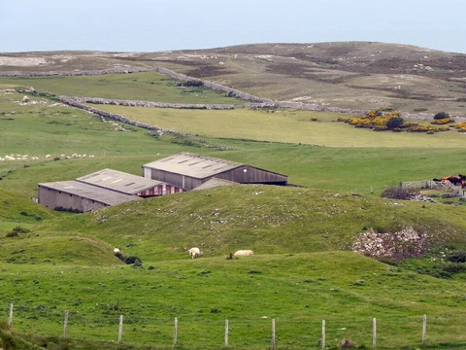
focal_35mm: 184
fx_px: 2477
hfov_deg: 10.7
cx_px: 233
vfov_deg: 8.1
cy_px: 175
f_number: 5
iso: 160
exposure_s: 1/352
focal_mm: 32.7
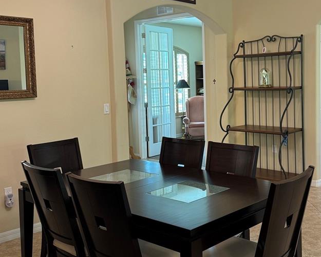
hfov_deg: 40.6
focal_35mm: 45
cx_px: 215
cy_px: 105
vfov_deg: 33.3
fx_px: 428
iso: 160
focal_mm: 6.76
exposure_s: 1/60
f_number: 1.78
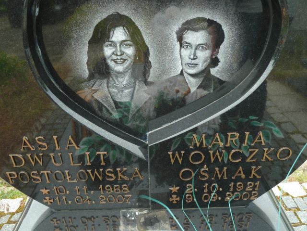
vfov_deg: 48.2
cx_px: 154
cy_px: 116
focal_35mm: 29
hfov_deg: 61.7
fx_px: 257
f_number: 3.4
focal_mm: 4.7
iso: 80
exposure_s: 1/80
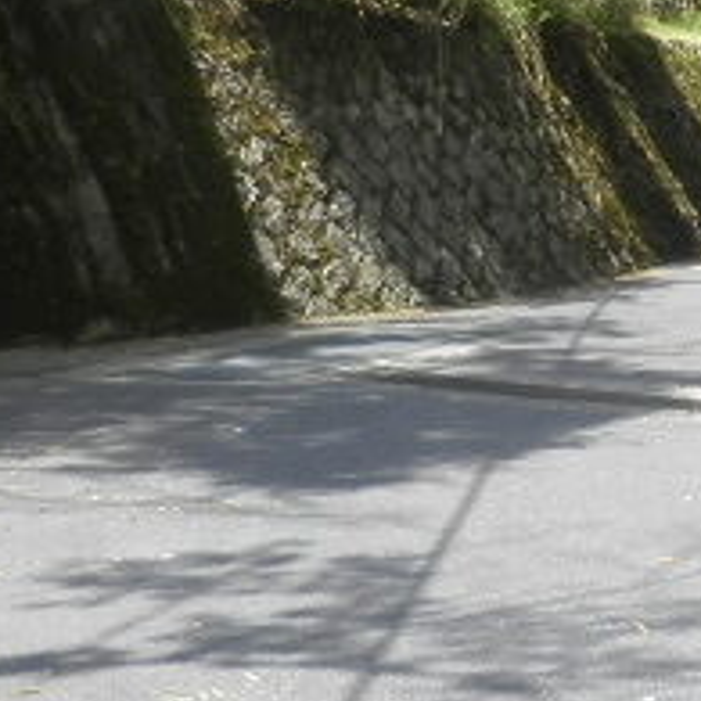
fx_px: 2245
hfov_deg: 16.0
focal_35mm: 98
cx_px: 1104
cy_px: 111
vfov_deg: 17.6
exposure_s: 1/320
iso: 64
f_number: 3.2
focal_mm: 4.9
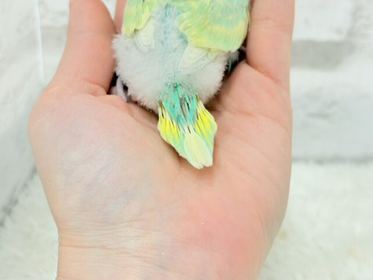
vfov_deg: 28.0
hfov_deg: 36.8
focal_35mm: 52
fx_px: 560
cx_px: 186
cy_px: 140
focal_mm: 5.96
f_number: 1.6
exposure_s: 1/50
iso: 50
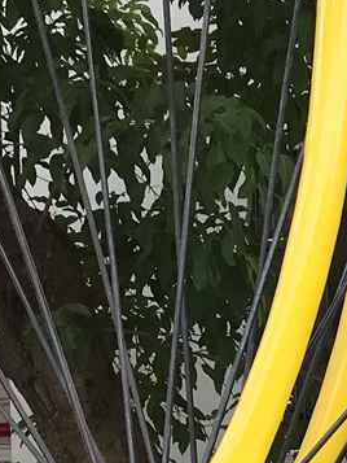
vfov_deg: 12.5
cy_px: 975
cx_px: 640
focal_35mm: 136
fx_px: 1817
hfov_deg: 10.2
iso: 20
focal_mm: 3.99
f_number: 1.8
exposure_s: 1/488
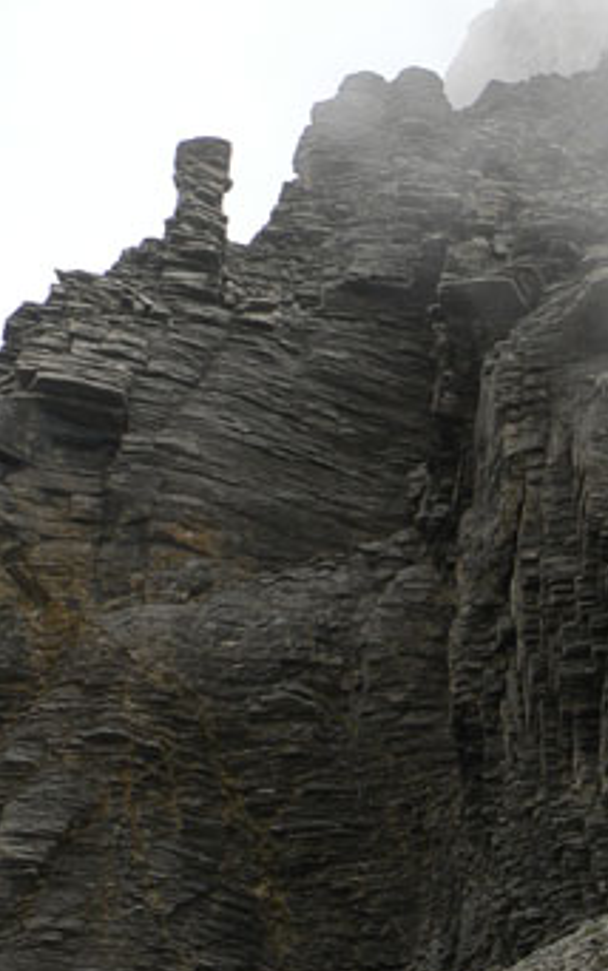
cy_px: 818
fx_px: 1775
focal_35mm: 67
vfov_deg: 29.7
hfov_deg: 18.8
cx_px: 634
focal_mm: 6
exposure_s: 1/400
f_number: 4
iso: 80
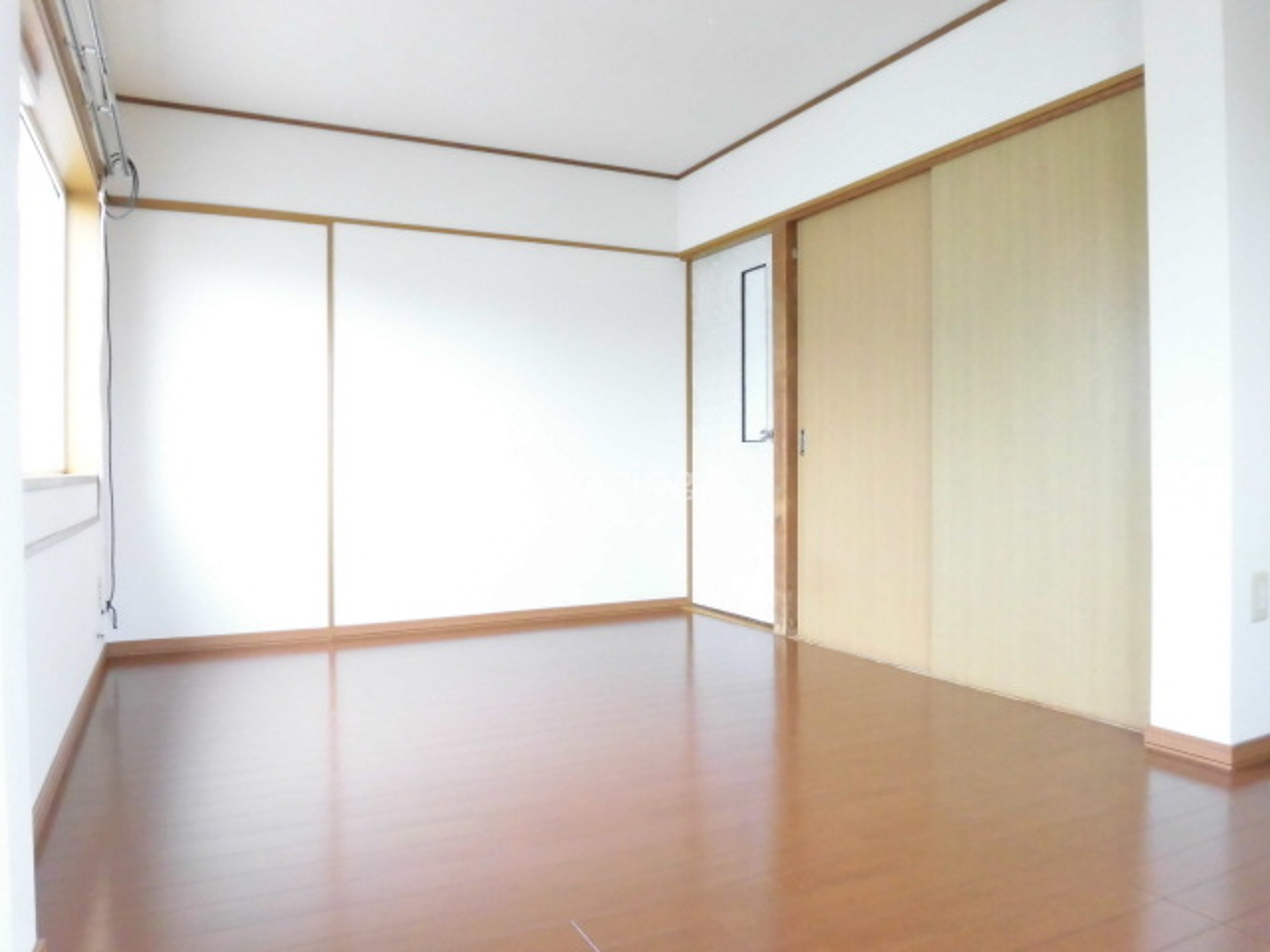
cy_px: 476
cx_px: 635
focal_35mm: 24
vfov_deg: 56.8
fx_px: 881
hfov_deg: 71.6
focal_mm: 4.3
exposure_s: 1/30
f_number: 3.1
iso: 400
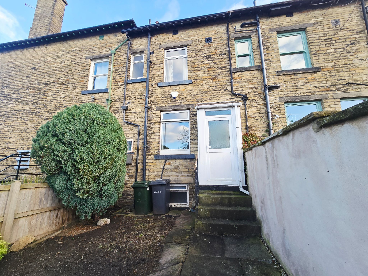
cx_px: 184
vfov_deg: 89.9
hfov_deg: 106.2
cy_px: 138
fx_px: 138
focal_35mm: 13
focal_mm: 2.2
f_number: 2.2
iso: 50
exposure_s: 1/259
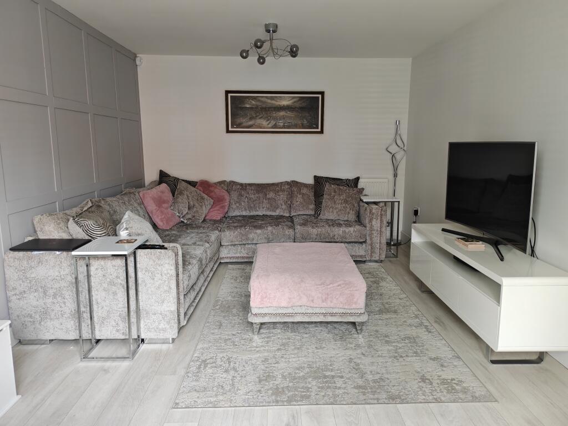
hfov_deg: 69.4
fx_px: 410
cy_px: 213
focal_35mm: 25
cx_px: 284
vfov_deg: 54.9
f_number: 2.4
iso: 250
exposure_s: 1/100
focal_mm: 5.3
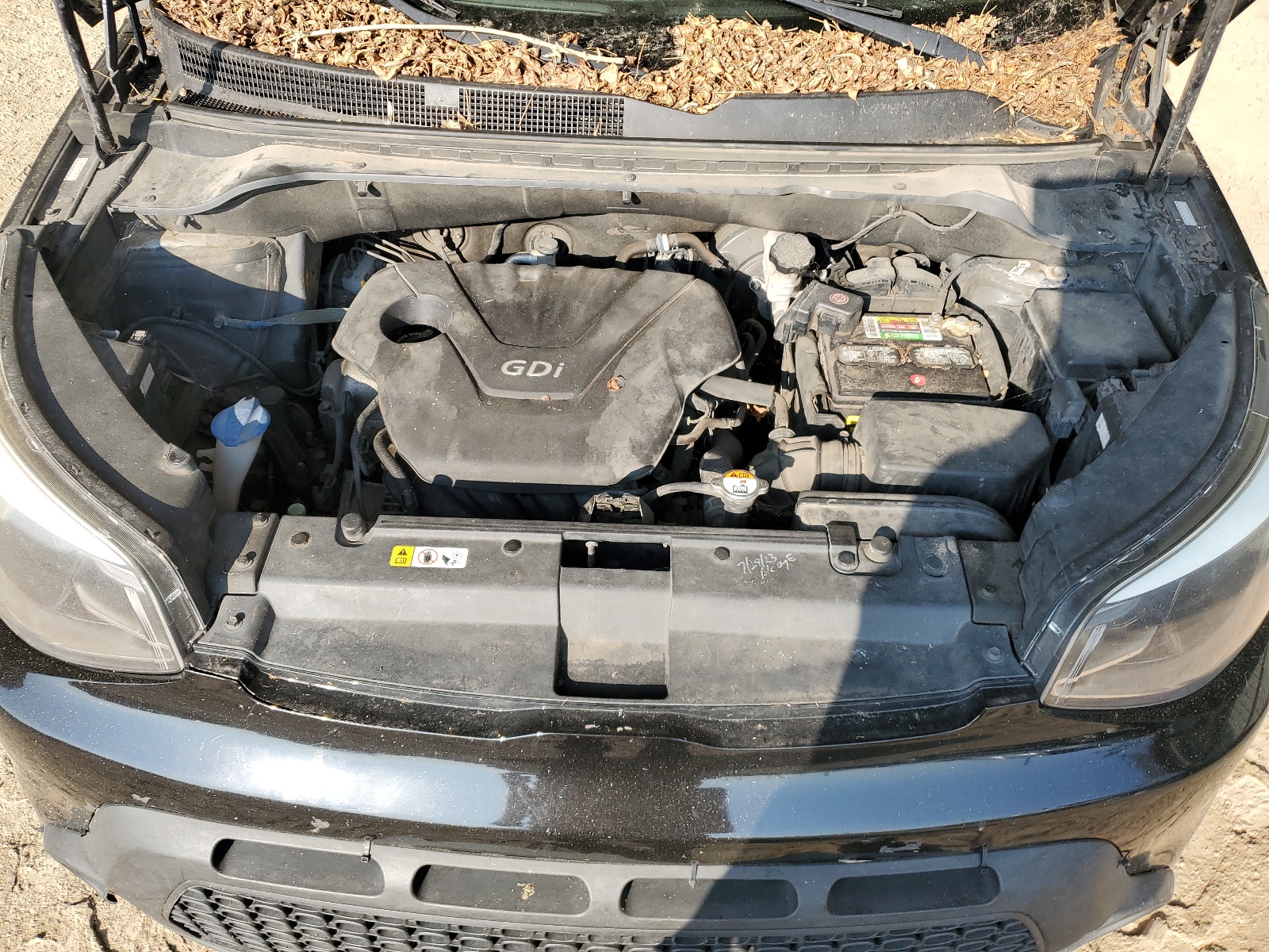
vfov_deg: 53.1
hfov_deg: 67.3
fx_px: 953
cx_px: 634
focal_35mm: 26
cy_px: 476
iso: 50
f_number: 1.5
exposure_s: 1/833
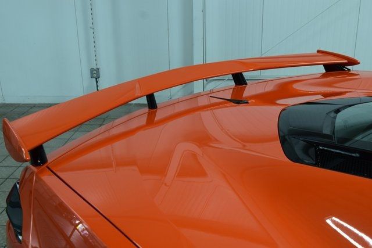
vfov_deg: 36.9
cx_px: 186
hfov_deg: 53.1
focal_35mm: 36
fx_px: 372
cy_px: 124
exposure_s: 1/25
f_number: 7.1
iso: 400
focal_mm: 24
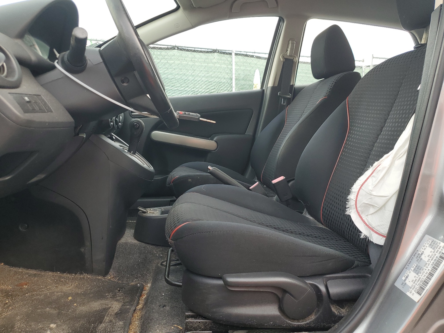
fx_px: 333
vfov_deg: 53.1
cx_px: 222
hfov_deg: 67.3
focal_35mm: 26
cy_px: 166
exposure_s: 1/175
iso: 50
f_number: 1.5
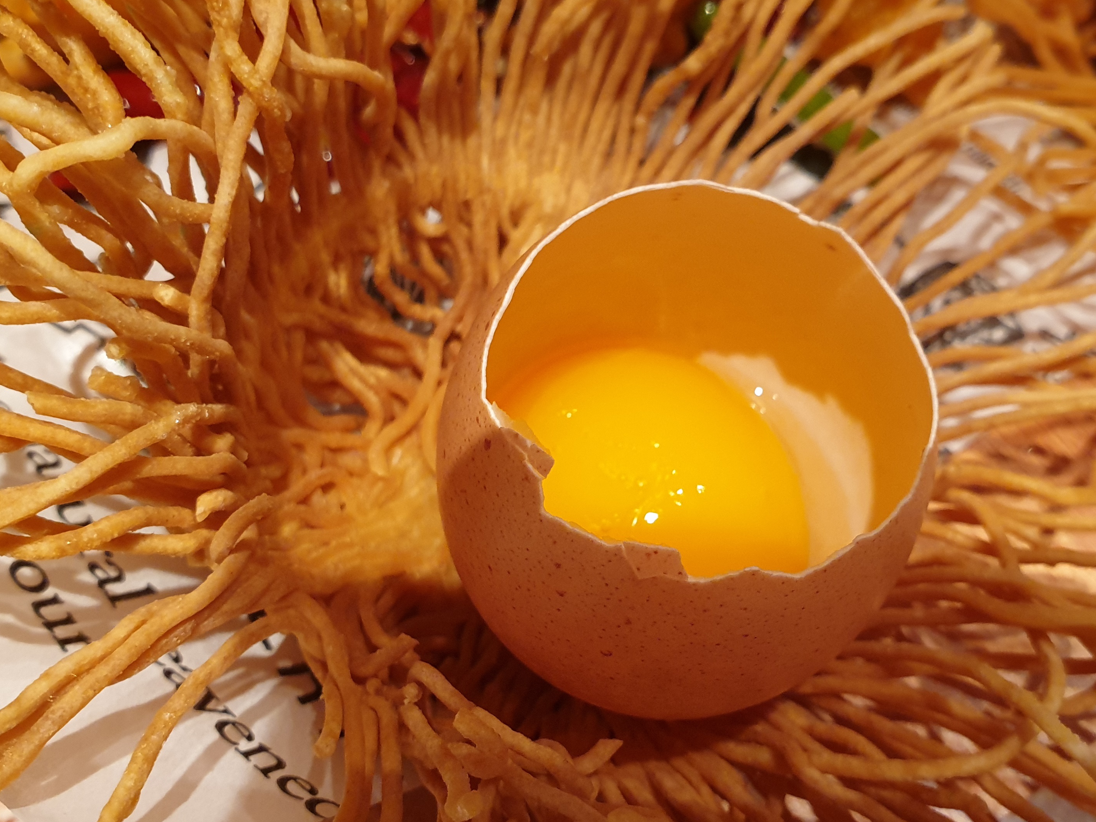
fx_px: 1172
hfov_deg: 50.1
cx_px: 574
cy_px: 439
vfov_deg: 38.6
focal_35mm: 37
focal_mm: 4.3
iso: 250
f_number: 2.4
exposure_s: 1/33
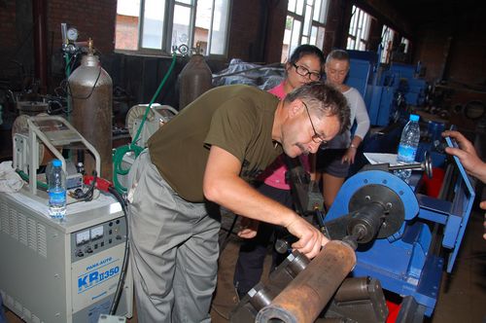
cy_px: 162
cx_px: 243
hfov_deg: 67.4
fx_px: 364
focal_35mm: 27
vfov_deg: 47.8
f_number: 4
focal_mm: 18
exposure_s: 1/60
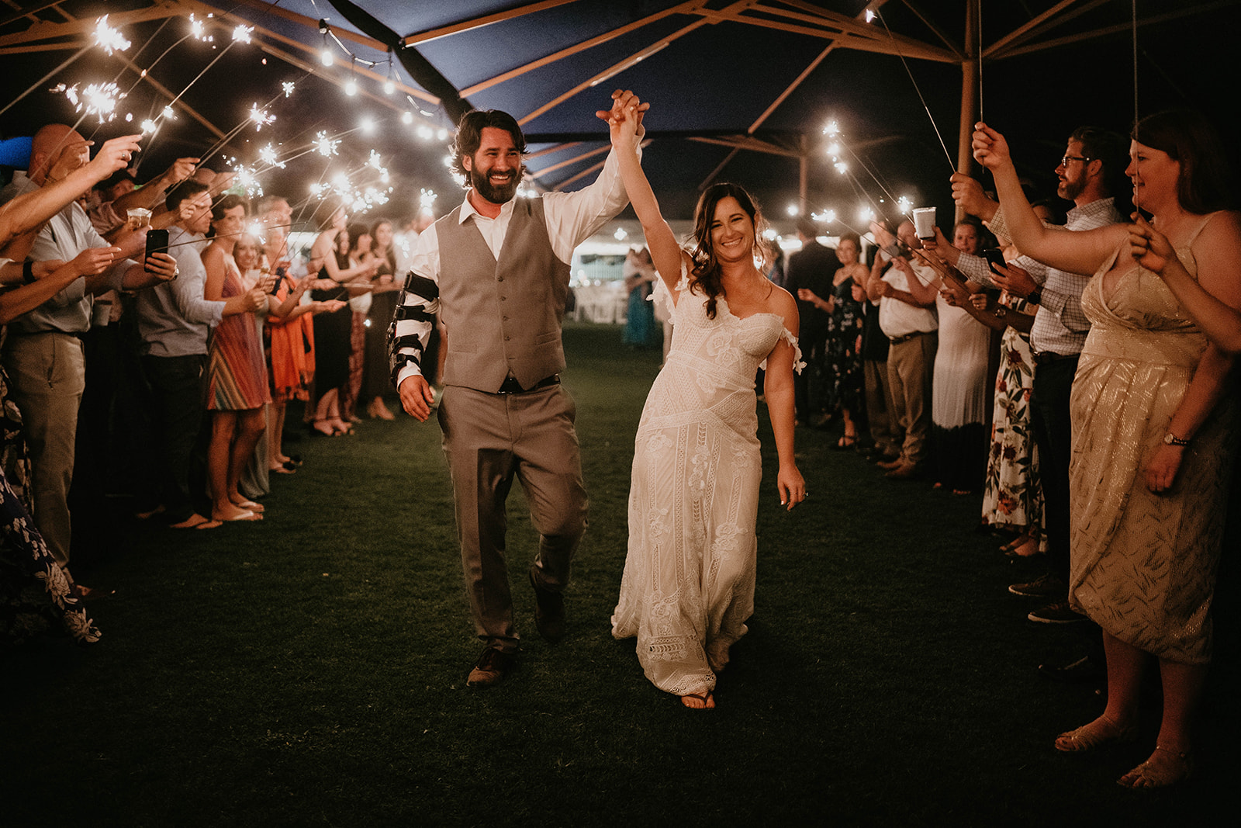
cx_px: 620
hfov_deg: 54.4
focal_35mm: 35
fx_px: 1207
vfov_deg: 37.9
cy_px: 414
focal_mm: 35
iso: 3200
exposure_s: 1/125
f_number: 1.4
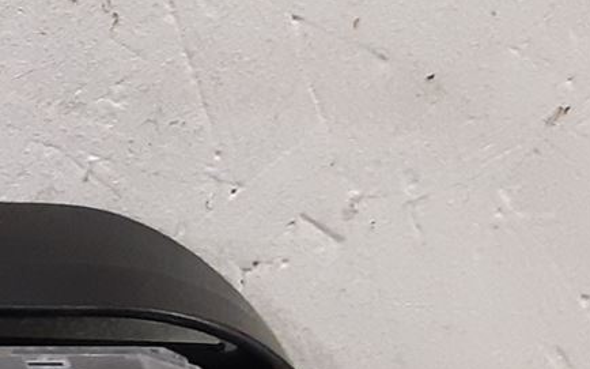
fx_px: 2090
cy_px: 539
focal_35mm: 130
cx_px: -750
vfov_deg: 9.8
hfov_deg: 12.9
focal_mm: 3.93
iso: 320
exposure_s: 1/50
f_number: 1.7
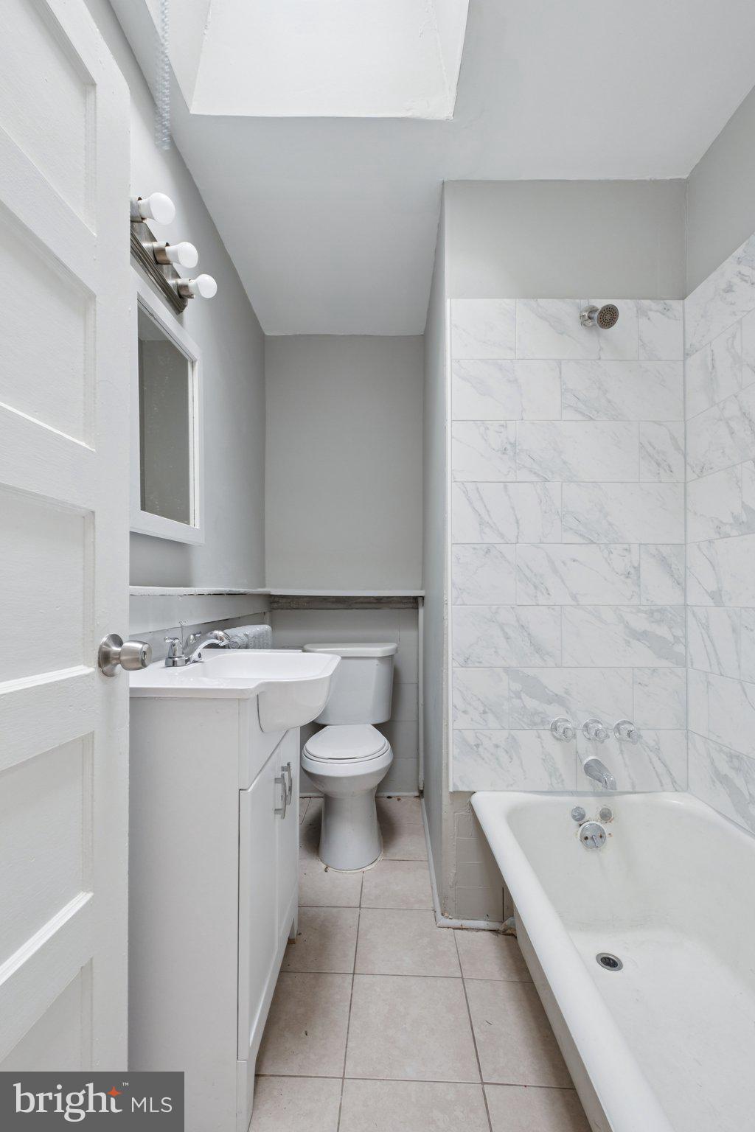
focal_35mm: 15
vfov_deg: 100.4
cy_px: 566
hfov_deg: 77.3
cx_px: 378
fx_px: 472
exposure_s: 1/8
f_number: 8
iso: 250
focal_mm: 10
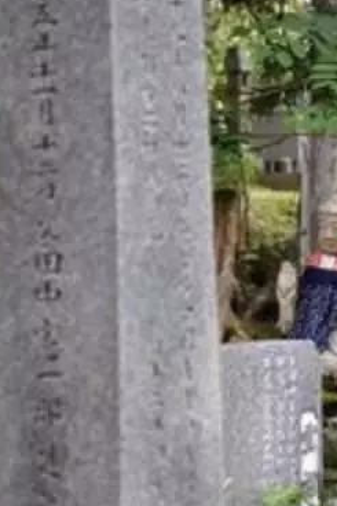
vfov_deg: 9.9
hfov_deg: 6.6
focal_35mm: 208
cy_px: 242
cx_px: 334
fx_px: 2921
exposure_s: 1/60
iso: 560
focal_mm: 85
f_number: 5.6
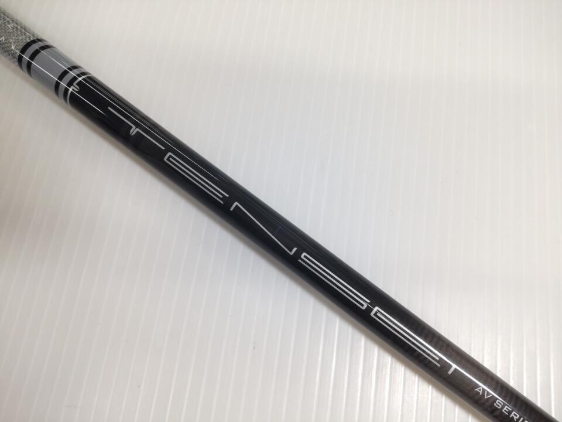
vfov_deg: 56.8
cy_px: 211
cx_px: 281
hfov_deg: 71.6
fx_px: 390
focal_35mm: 24
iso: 52
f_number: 2
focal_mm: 3.43
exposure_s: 1/50
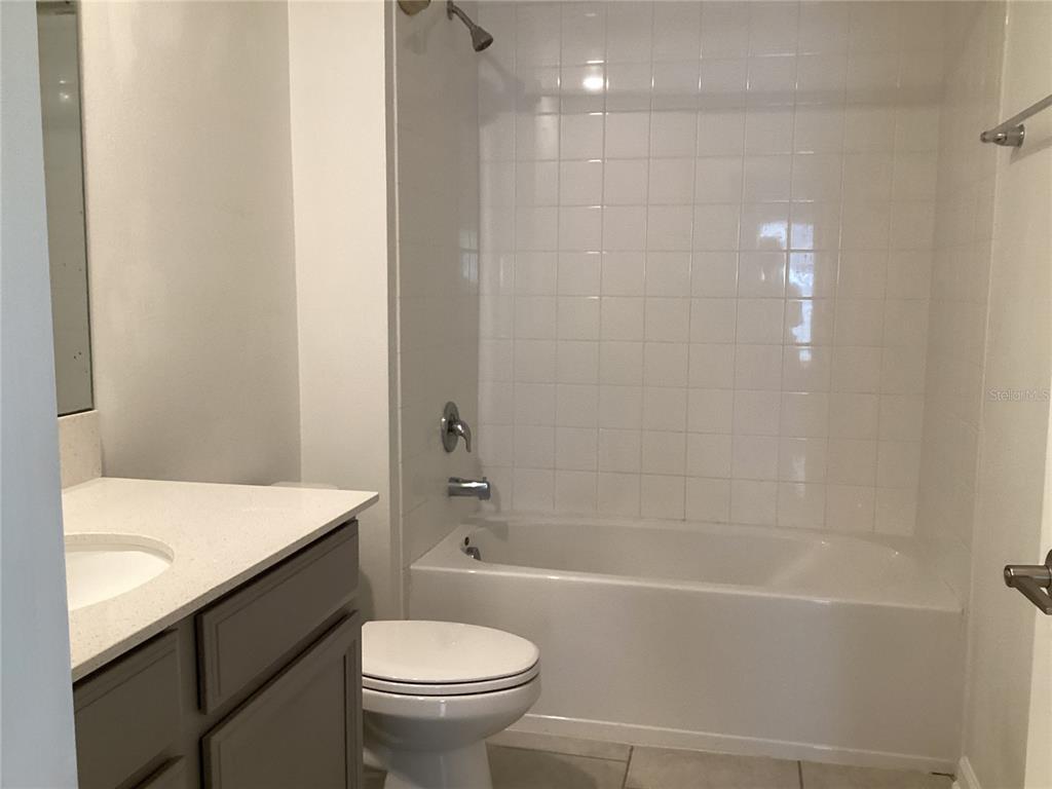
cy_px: 394
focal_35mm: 31
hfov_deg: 58.4
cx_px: 526
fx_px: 942
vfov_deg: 45.4
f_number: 2.4
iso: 160
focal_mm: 3.3
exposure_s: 1/60
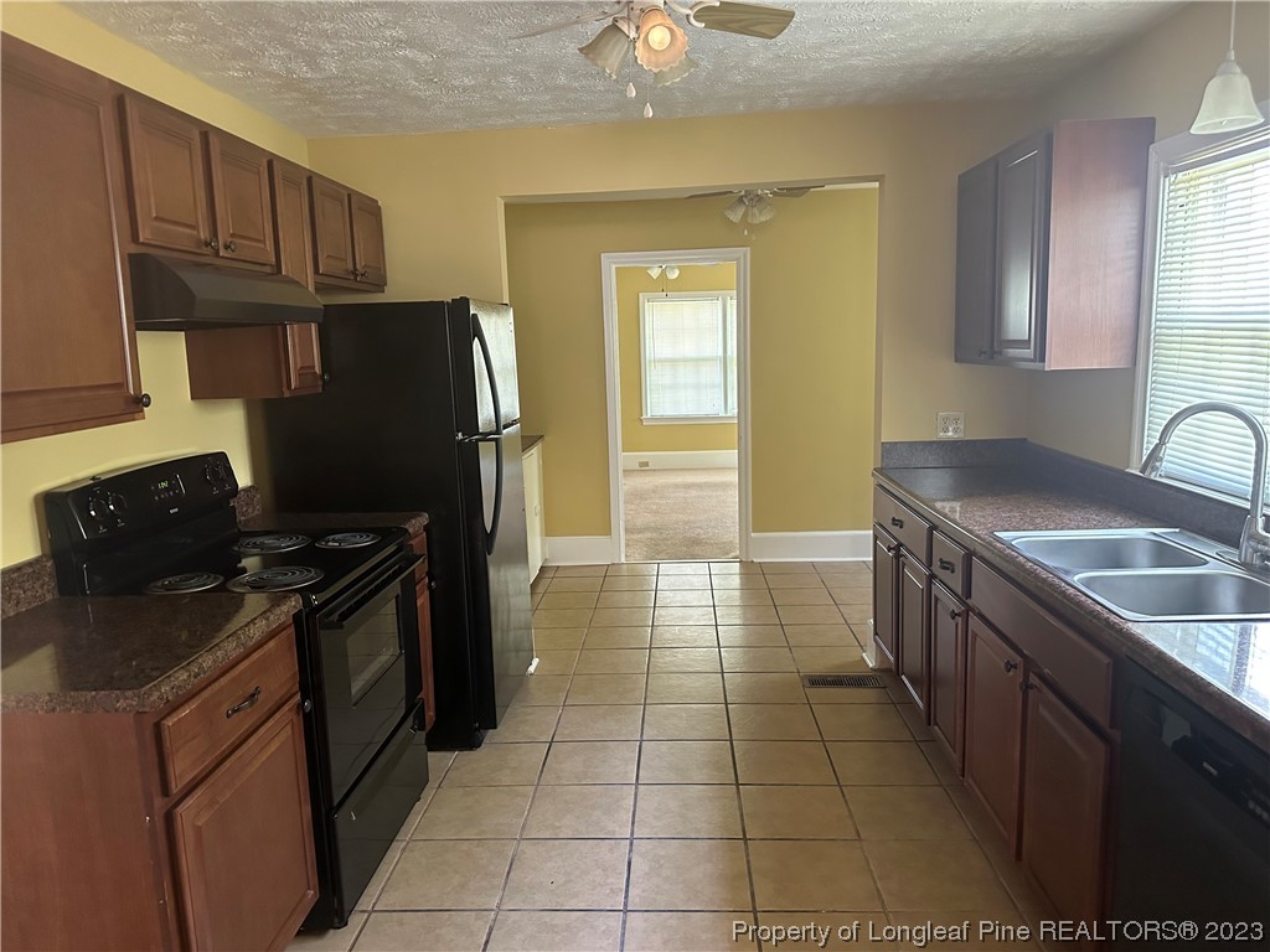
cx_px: 635
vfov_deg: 56.8
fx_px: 881
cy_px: 476
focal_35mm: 24
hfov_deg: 71.6
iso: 640
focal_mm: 6.86
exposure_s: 1/60
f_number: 1.78
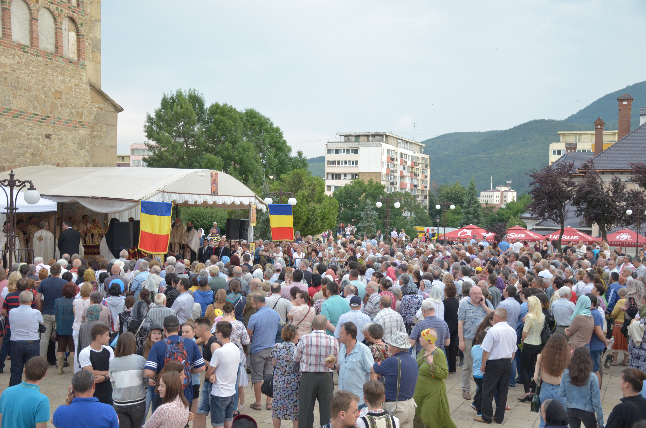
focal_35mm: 48
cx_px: 323
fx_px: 860
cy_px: 214
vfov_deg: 28.0
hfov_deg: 41.2
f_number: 4
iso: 1250
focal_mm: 32
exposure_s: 1/400
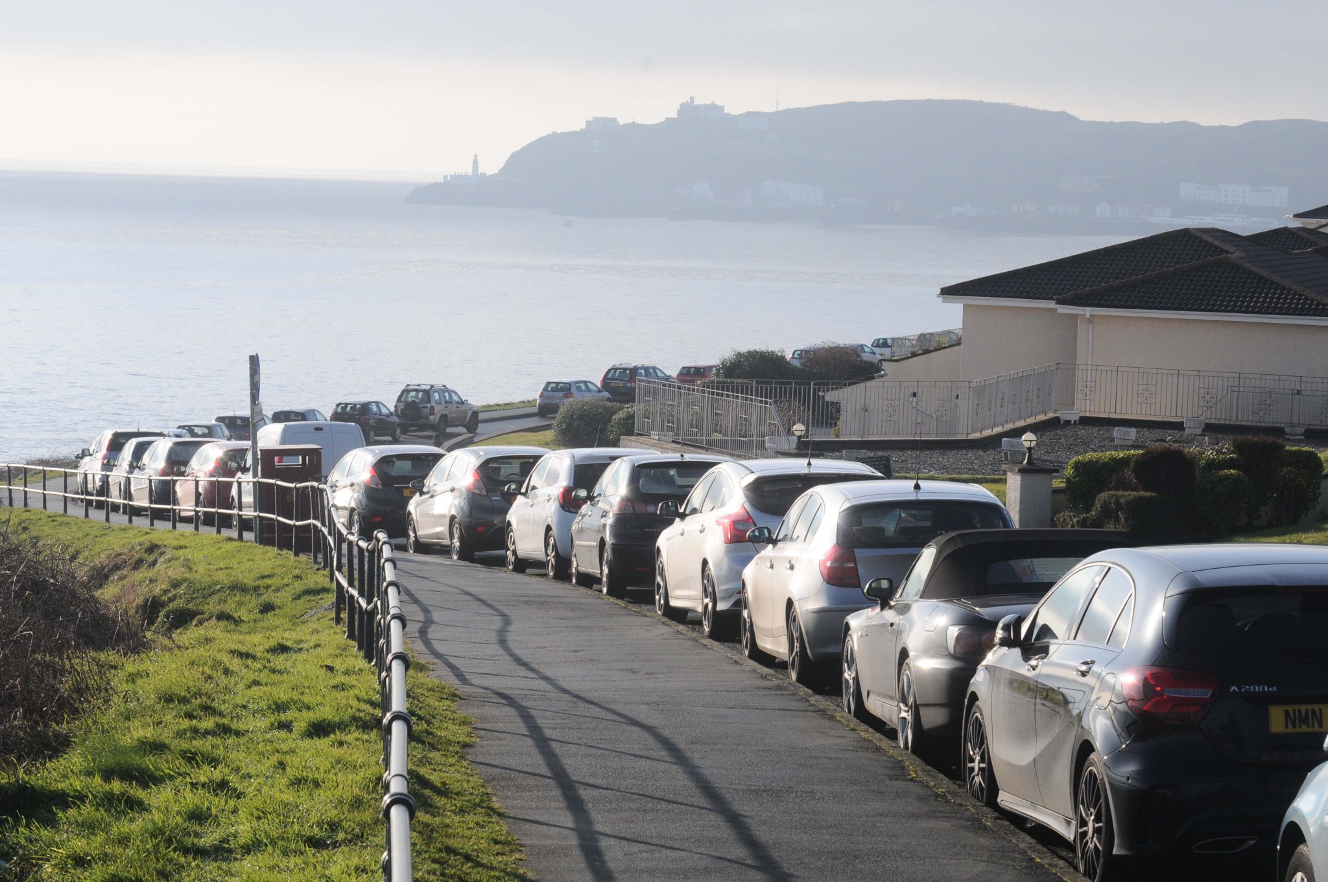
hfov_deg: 19.5
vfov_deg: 13.0
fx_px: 3868
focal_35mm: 105
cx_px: 664
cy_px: 441
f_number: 14
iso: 500
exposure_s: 1/640
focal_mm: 70
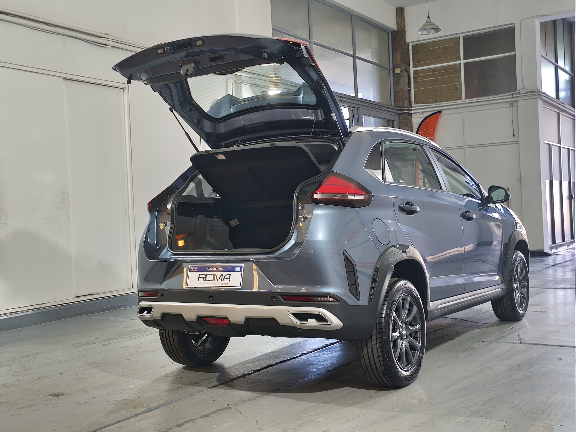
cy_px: 216
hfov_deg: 43.9
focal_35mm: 43
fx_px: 716
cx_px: 288
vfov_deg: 33.6
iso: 250
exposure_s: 1/50
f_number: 1.7
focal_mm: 5.35
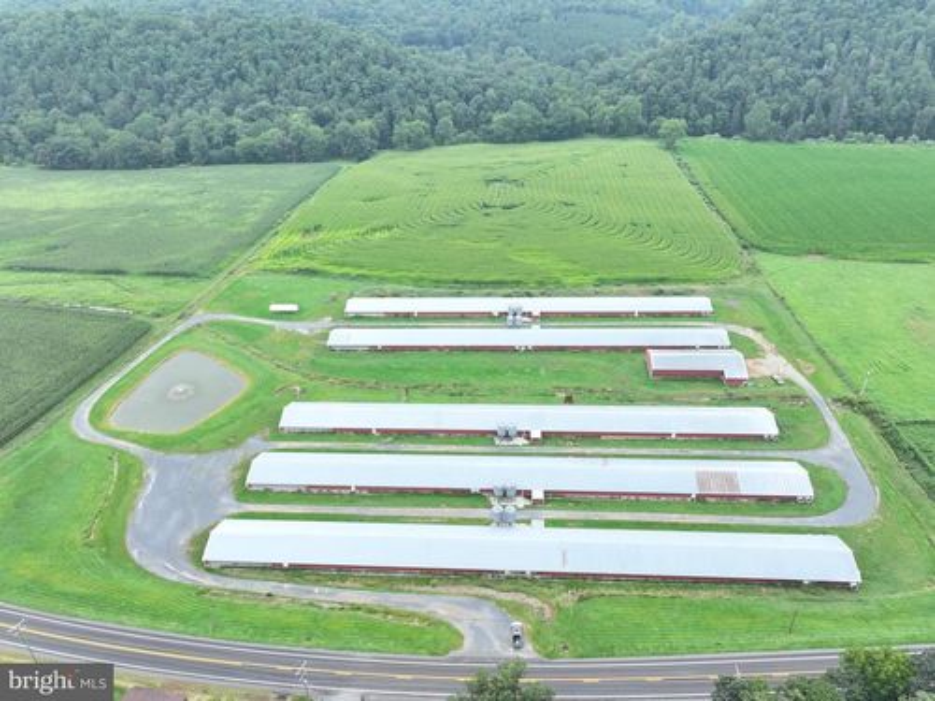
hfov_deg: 71.6
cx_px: 468
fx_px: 648
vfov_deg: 56.8
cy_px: 350
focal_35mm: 24
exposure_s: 1/240
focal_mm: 12.29
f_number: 2.8
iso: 160
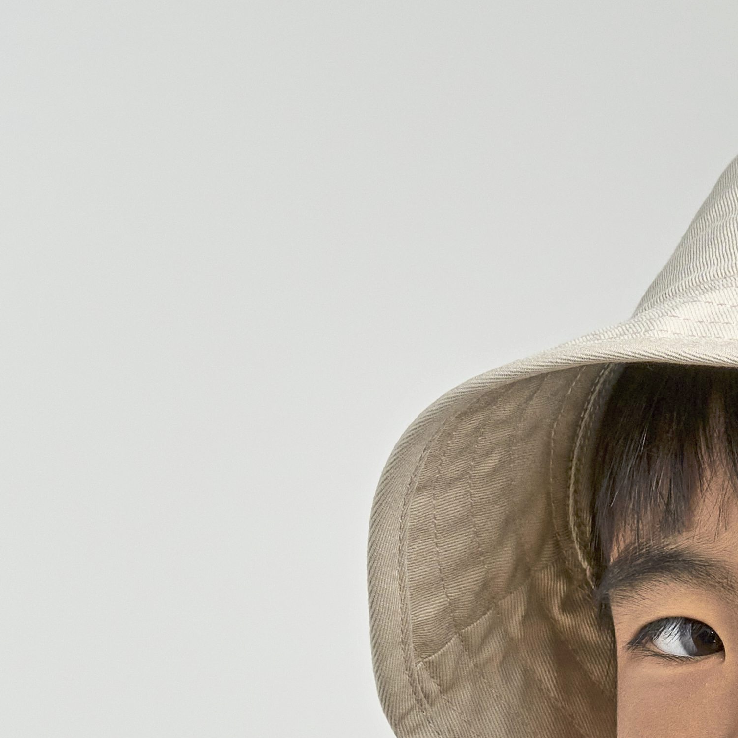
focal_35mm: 262
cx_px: 840
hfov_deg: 6.6
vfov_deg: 6.6
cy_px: 1209
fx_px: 6320
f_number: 9
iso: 320
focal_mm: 50
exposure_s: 1/160
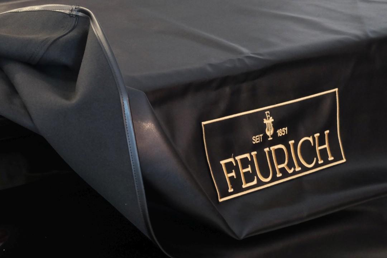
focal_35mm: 35
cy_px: 129
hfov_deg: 54.4
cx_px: 194
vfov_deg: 37.9
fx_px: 376
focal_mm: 23.3
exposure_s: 1/6.5
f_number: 3.2
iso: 1600
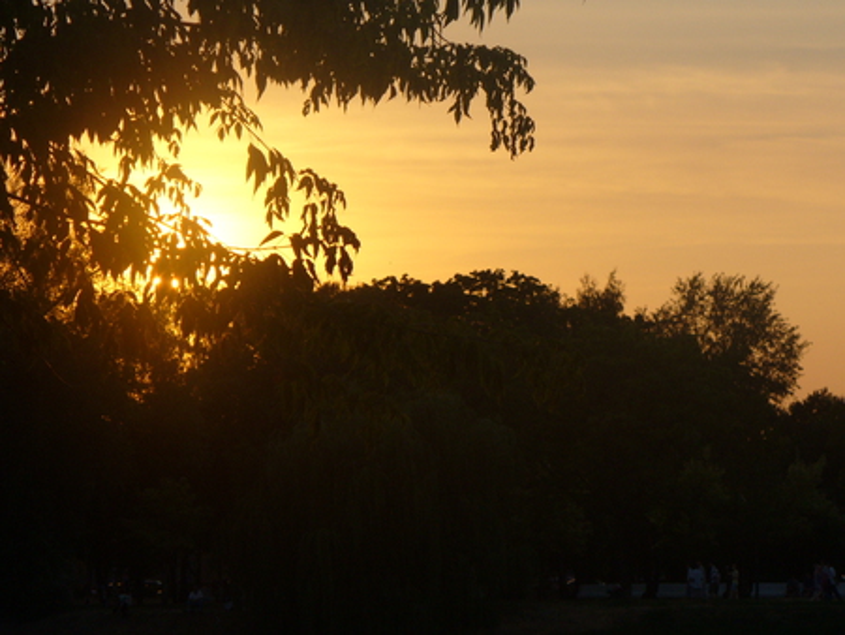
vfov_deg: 10.1
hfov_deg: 13.4
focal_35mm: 147
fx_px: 3590
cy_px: 318
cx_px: 422
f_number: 3.9
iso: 80
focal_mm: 24.3
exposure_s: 1/500
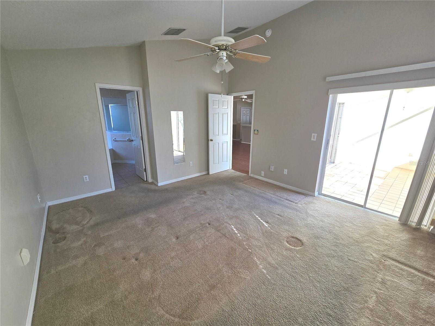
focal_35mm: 13
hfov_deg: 106.2
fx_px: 163
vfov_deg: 89.9
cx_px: 218
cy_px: 163
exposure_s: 1/132
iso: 50
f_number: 2.2
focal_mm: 2.2
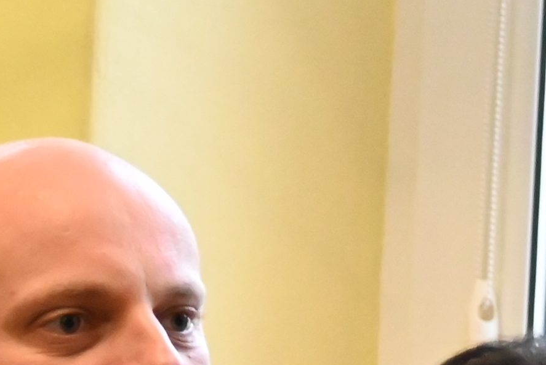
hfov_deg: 1.9
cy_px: 496
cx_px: -1237
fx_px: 16460
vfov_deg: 1.3
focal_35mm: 1085
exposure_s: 1/125
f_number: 5.3
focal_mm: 160
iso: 5600
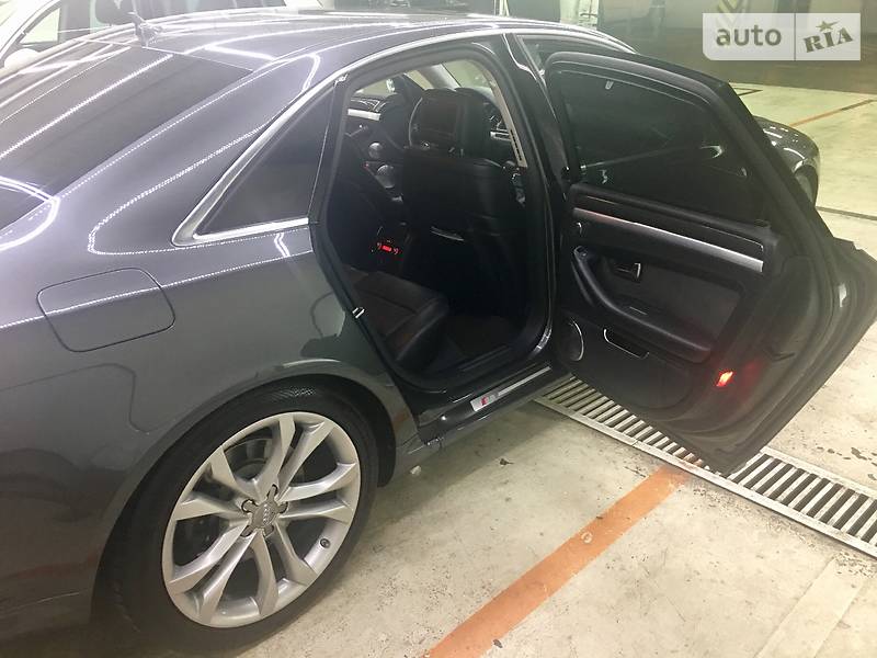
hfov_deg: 61.7
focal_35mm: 29
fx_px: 735
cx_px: 438
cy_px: 329
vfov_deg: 48.2
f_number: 2.2
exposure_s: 1/17
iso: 80
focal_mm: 4.2
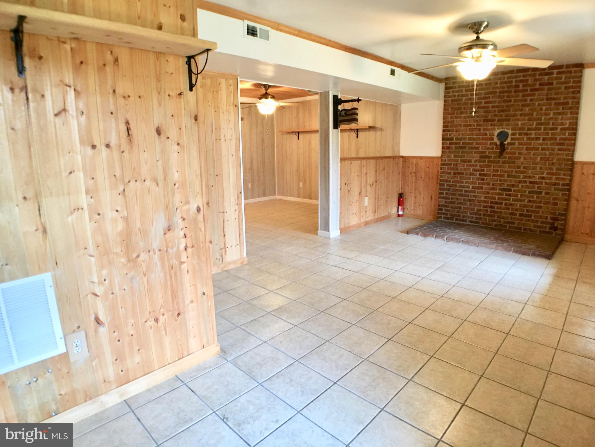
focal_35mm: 29
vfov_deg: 48.2
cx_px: 298
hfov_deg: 61.7
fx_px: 498
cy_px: 224
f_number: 2.2
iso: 50
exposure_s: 1/15
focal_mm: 4.15
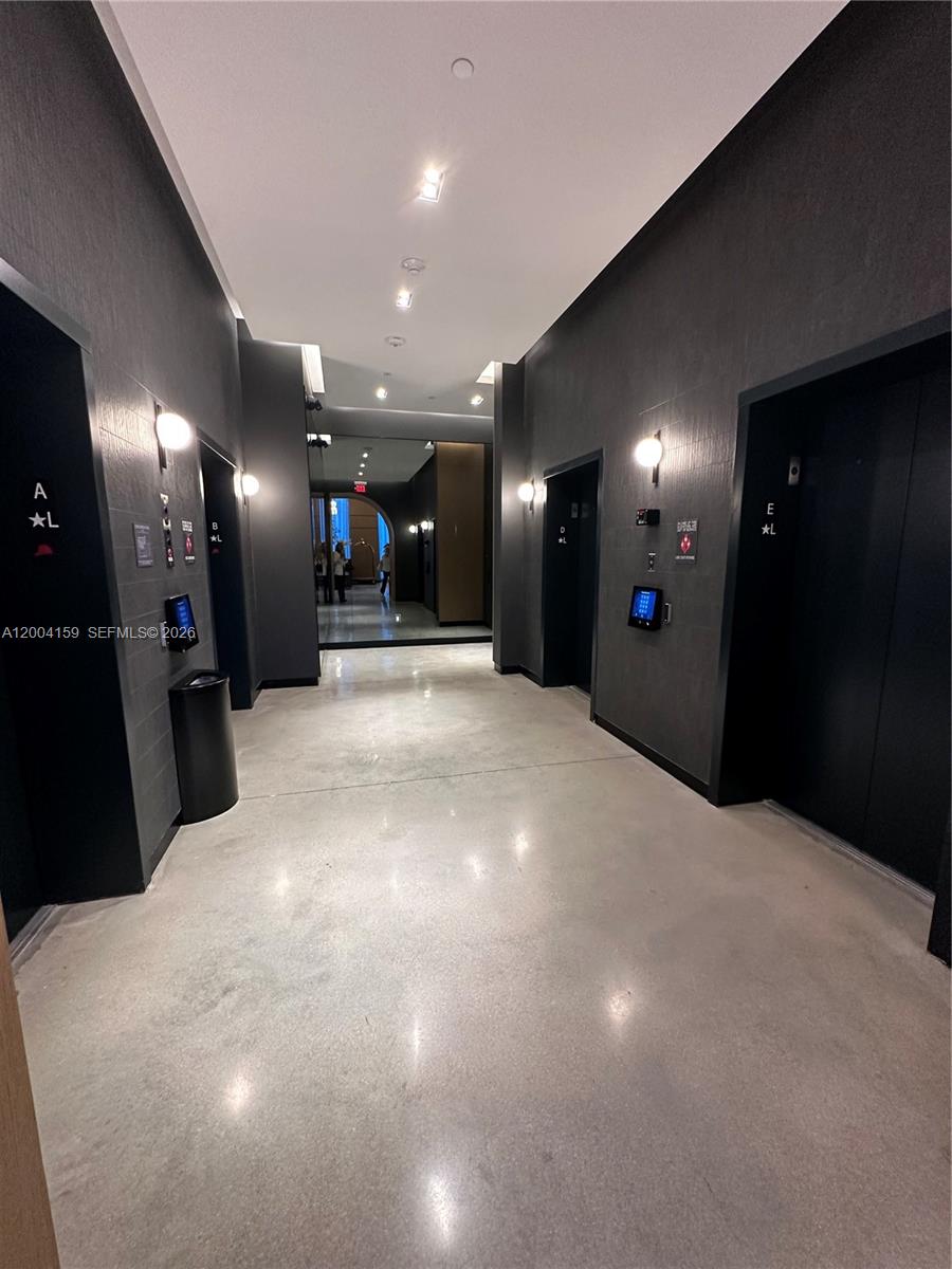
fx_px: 513
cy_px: 634
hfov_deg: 85.7
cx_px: 476
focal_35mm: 14
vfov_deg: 102.1
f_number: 2.2
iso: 320
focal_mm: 2.22
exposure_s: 1/60
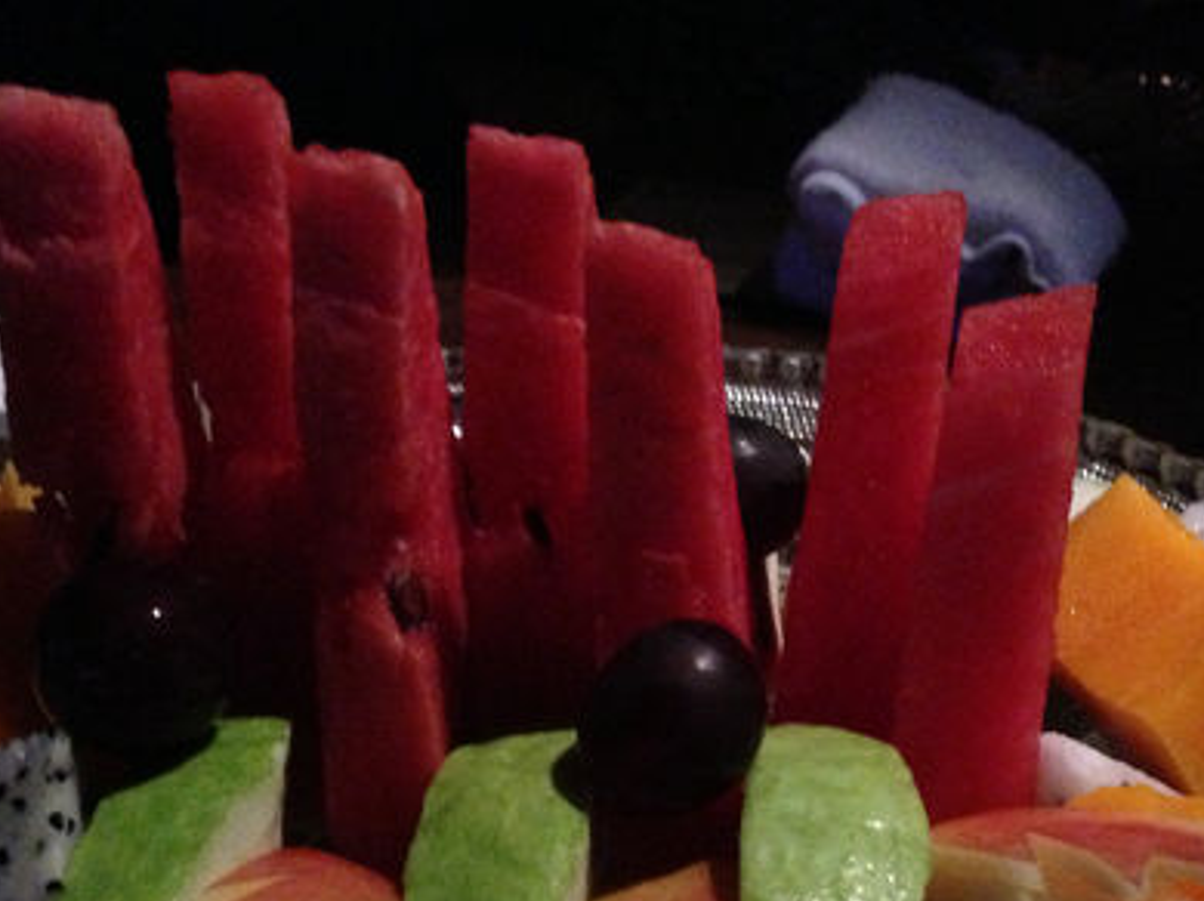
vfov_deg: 26.3
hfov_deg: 35.0
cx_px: 608
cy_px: 650
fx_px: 1912
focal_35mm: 55
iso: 800
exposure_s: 1/15
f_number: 2.4
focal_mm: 4.13
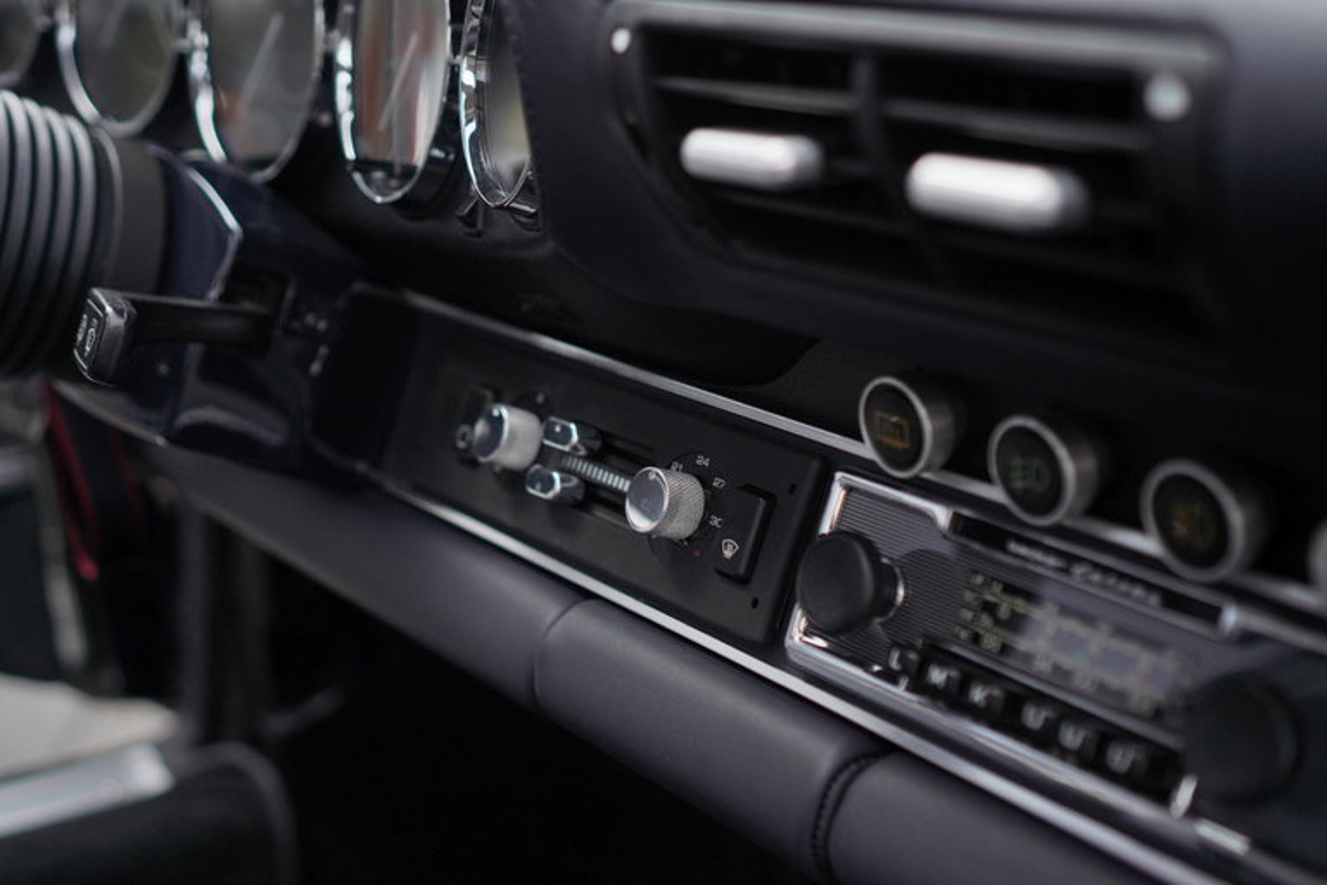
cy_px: 442
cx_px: 664
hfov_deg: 37.9
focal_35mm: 52
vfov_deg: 25.8
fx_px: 1935
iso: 320
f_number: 2.2
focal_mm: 35
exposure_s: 1/1600
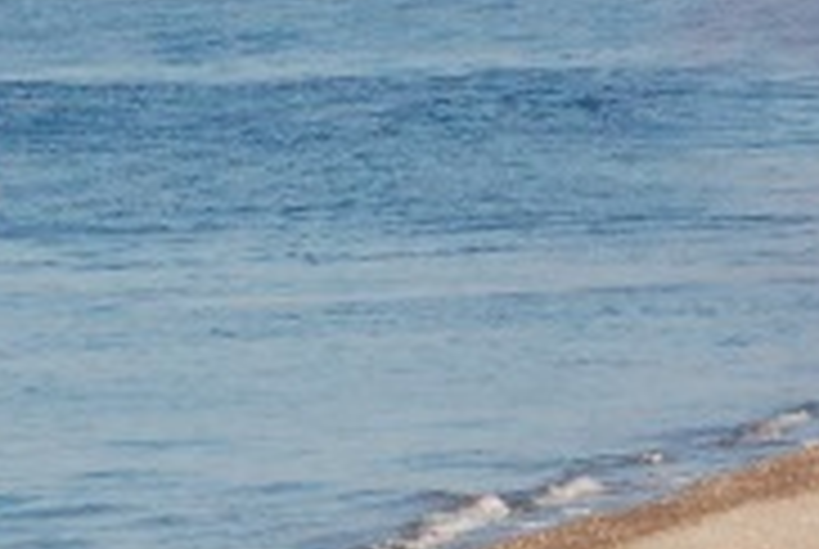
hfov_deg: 2.4
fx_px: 19278
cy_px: -349
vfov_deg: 1.6
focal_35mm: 846
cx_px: 1094
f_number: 10
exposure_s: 1/1600
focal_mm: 100
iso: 1000
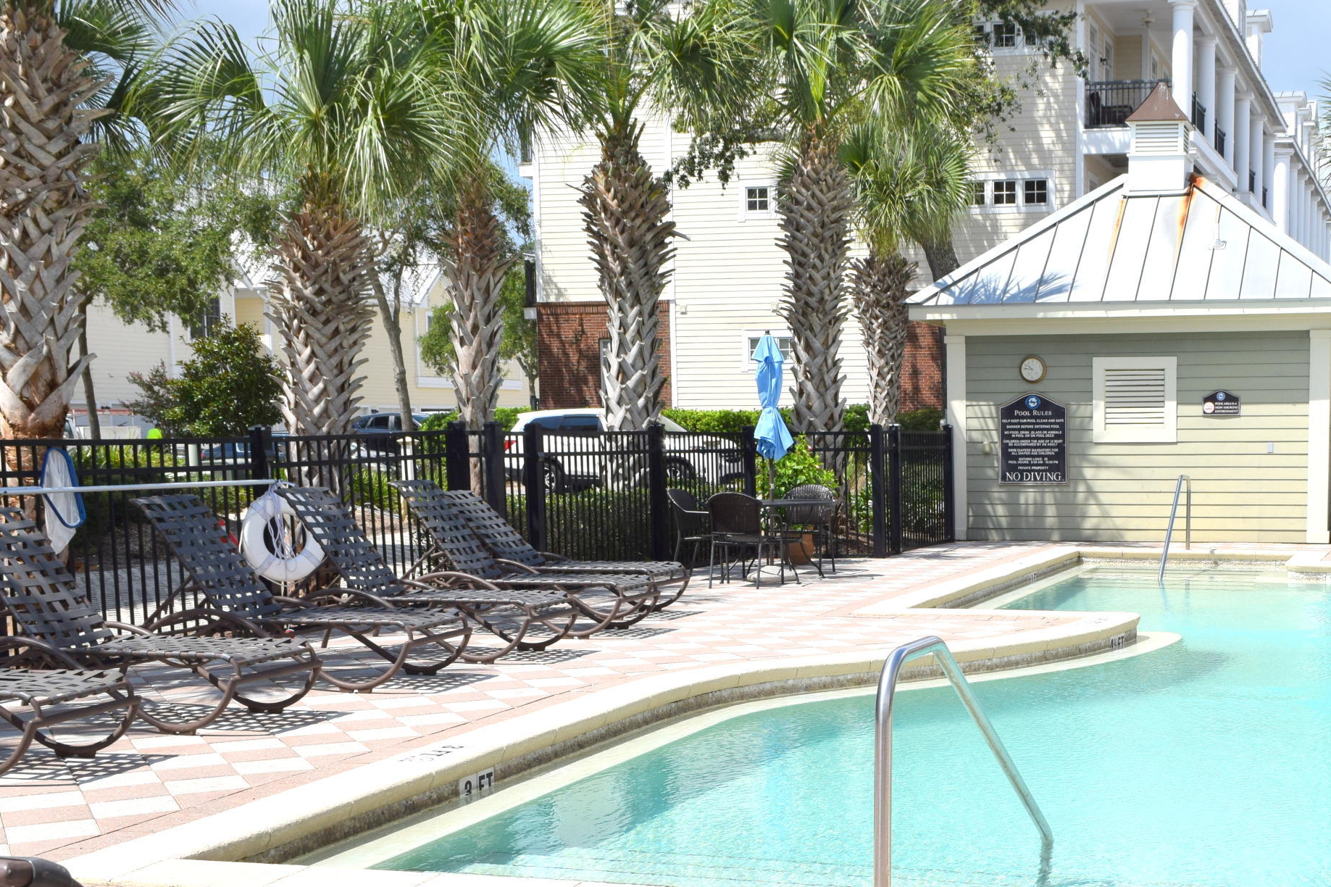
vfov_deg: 27.2
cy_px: 657
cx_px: 1027
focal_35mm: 49
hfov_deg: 39.1
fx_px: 1811
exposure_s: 1/500
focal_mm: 20
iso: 200
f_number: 11
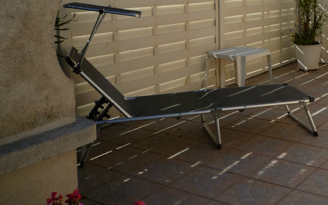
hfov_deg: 37.2
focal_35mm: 51
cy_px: 17
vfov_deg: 24.5
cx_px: 290
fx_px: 456
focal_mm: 4.4
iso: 100
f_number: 4.5
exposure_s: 1/640
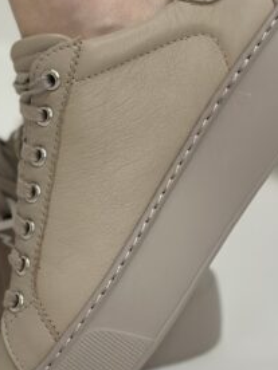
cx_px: 42
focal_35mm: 139
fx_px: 1488
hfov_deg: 10.6
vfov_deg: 14.2
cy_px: 138
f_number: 1.78
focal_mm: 6.86
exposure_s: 1/100
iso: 125
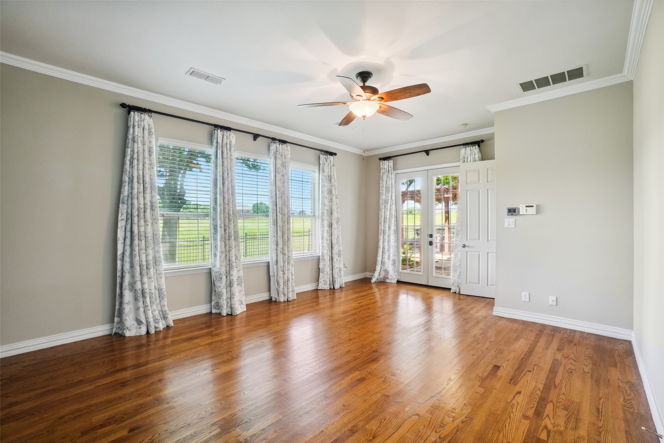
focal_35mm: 15
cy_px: 222
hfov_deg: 100.4
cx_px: 332
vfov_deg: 77.3
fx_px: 277
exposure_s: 1/30
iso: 400
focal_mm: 10
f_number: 8
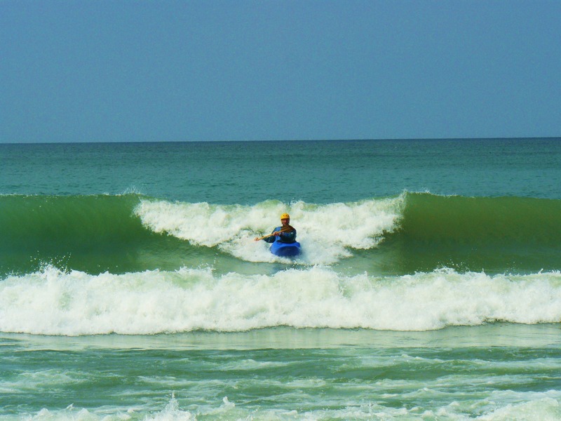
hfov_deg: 9.5
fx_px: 3387
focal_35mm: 209
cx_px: 280
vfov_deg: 7.1
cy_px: 210
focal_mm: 34.8
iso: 100
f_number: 5.6
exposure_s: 1/400
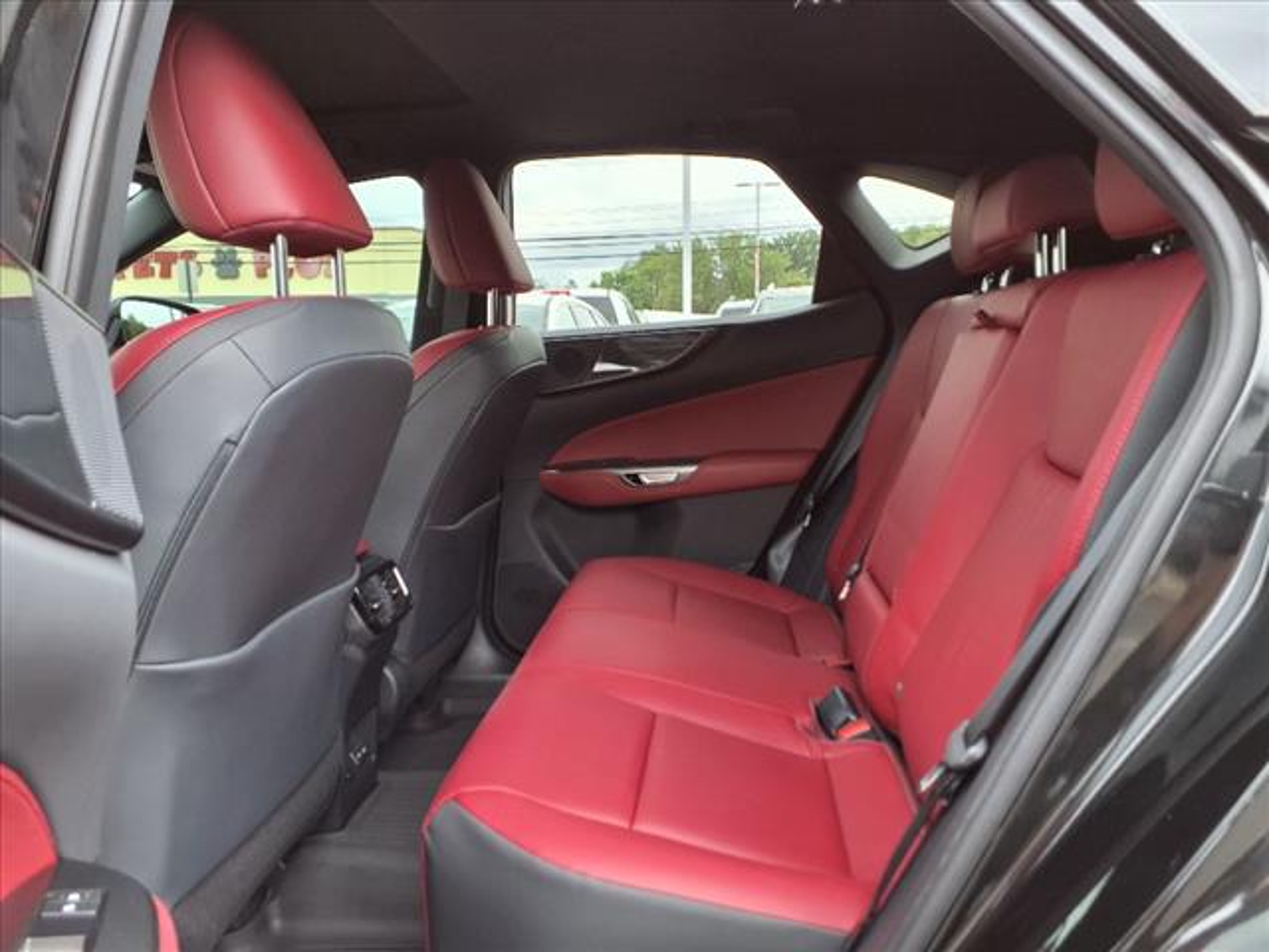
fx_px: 990
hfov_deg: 65.3
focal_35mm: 27
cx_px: 634
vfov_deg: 51.4
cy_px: 476
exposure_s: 1/120
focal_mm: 3.58
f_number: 1.9
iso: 50
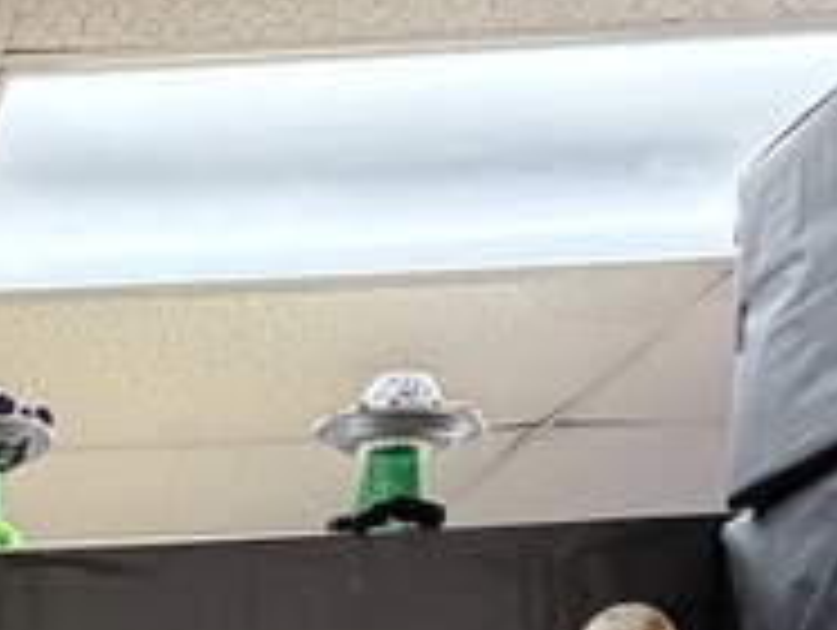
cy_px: 1278
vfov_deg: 15.3
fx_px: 1864
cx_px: -454
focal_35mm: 77
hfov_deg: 21.0
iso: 500
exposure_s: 1/60
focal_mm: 2.22
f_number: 2.2
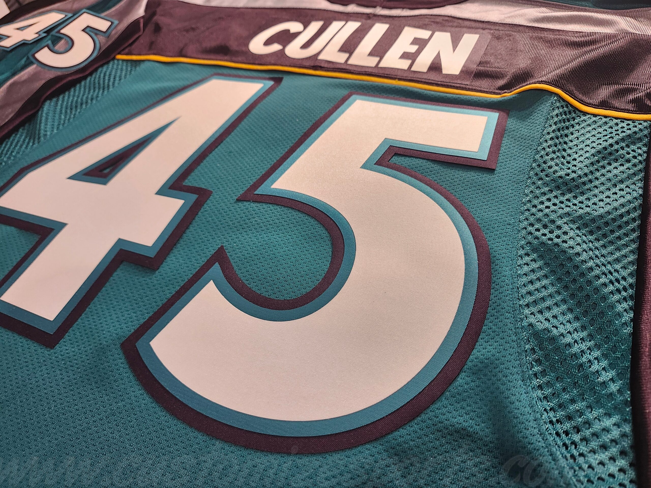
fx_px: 433
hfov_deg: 73.9
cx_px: 326
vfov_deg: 58.9
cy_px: 244
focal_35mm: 23
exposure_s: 1/120
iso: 160
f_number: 1.8
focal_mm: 5.54
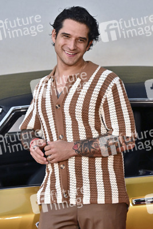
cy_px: 114
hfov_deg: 10.9
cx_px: 76
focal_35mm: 126
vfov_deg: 16.3
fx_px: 802
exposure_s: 1/320
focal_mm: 84
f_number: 5
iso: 2500
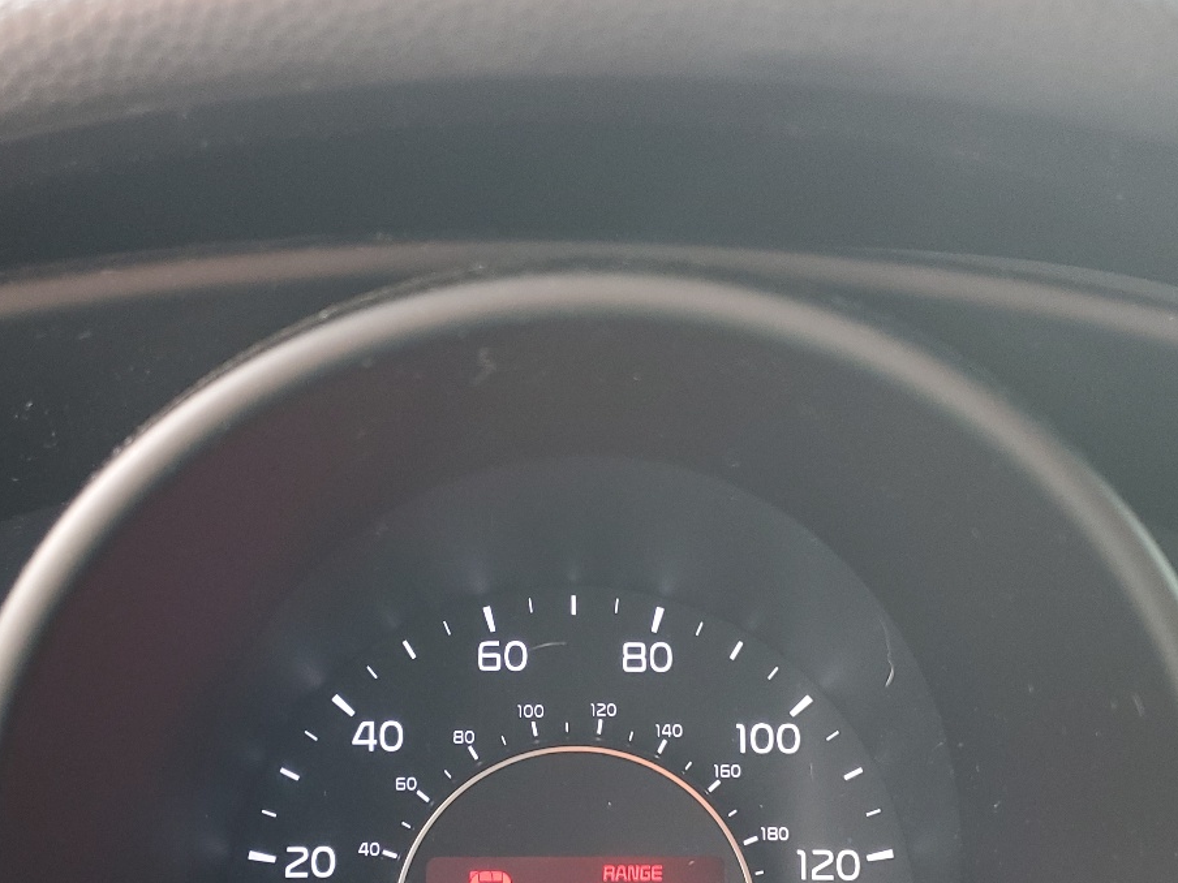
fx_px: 1565
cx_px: 560
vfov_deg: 30.9
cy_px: 675
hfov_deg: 41.2
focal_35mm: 46
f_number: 1.5
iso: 90
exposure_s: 1/60.2
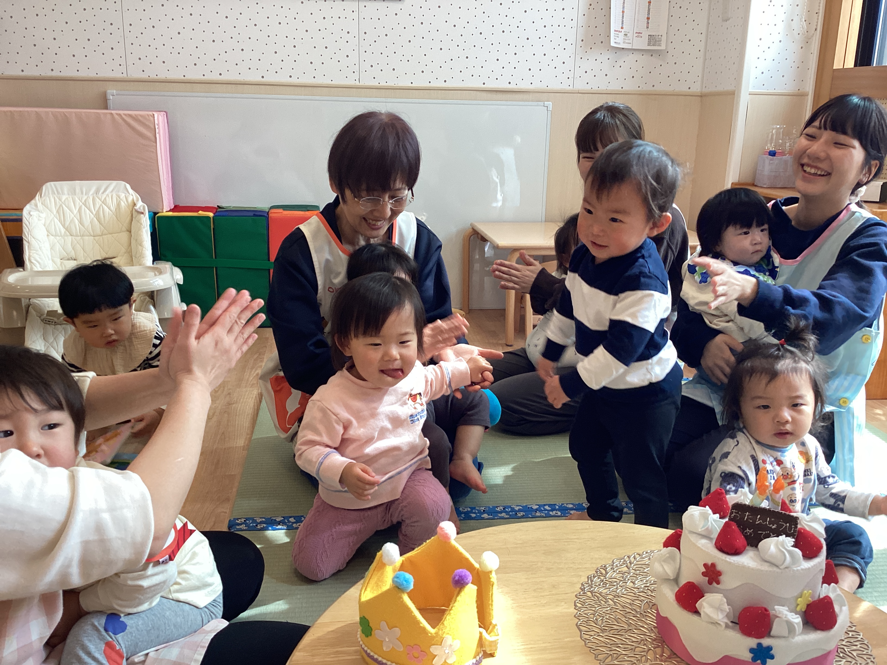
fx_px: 794
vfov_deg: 45.4
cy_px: 332
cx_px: 444
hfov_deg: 58.4
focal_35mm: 31
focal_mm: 3.3
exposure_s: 1/100
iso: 80
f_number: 2.4
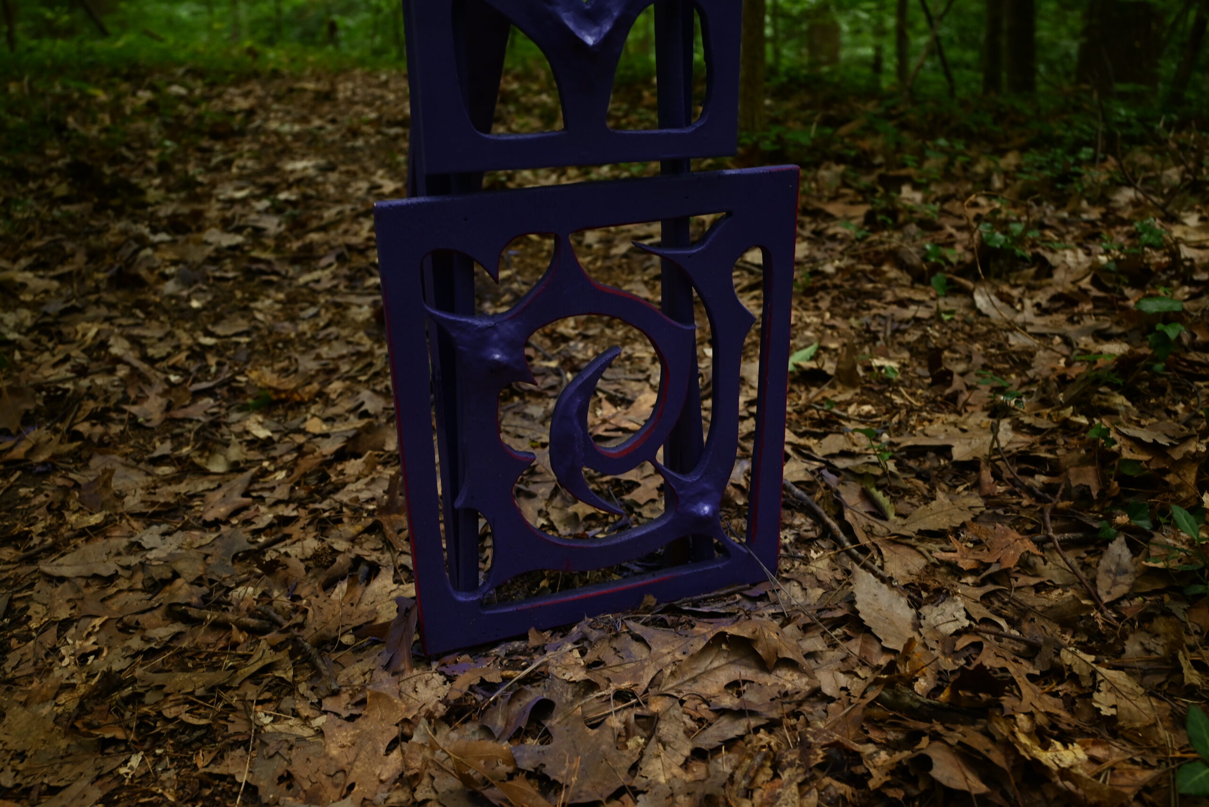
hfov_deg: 61.9
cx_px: 604
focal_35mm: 30
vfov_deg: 43.6
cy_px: 404
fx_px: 1008
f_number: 4.8
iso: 800
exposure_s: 1/60
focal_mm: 30
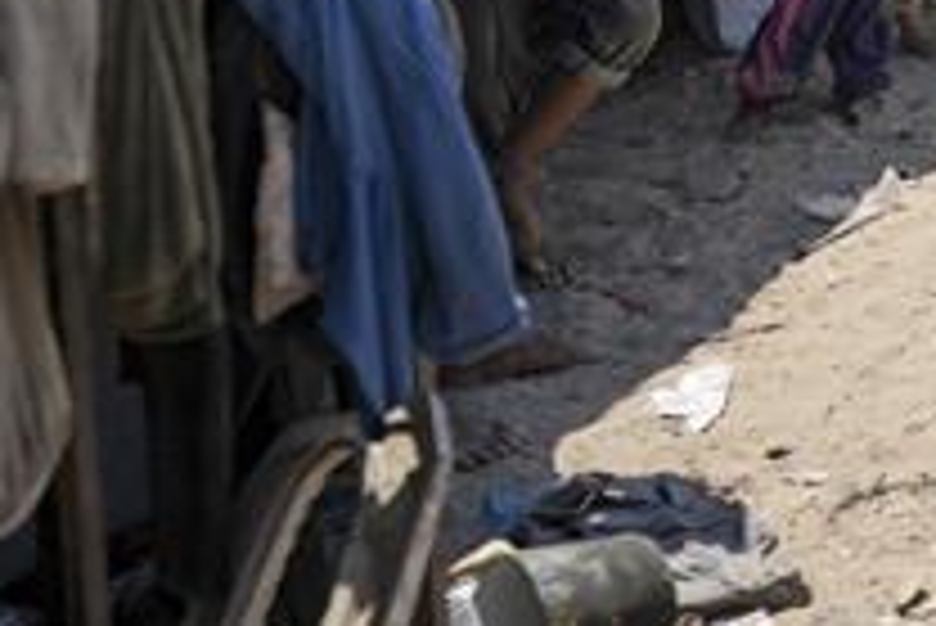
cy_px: -318
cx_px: 1354
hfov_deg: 17.9
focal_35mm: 103
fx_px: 2680
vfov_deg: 12.6
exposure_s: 1/1600
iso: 100
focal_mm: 33
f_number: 3.2
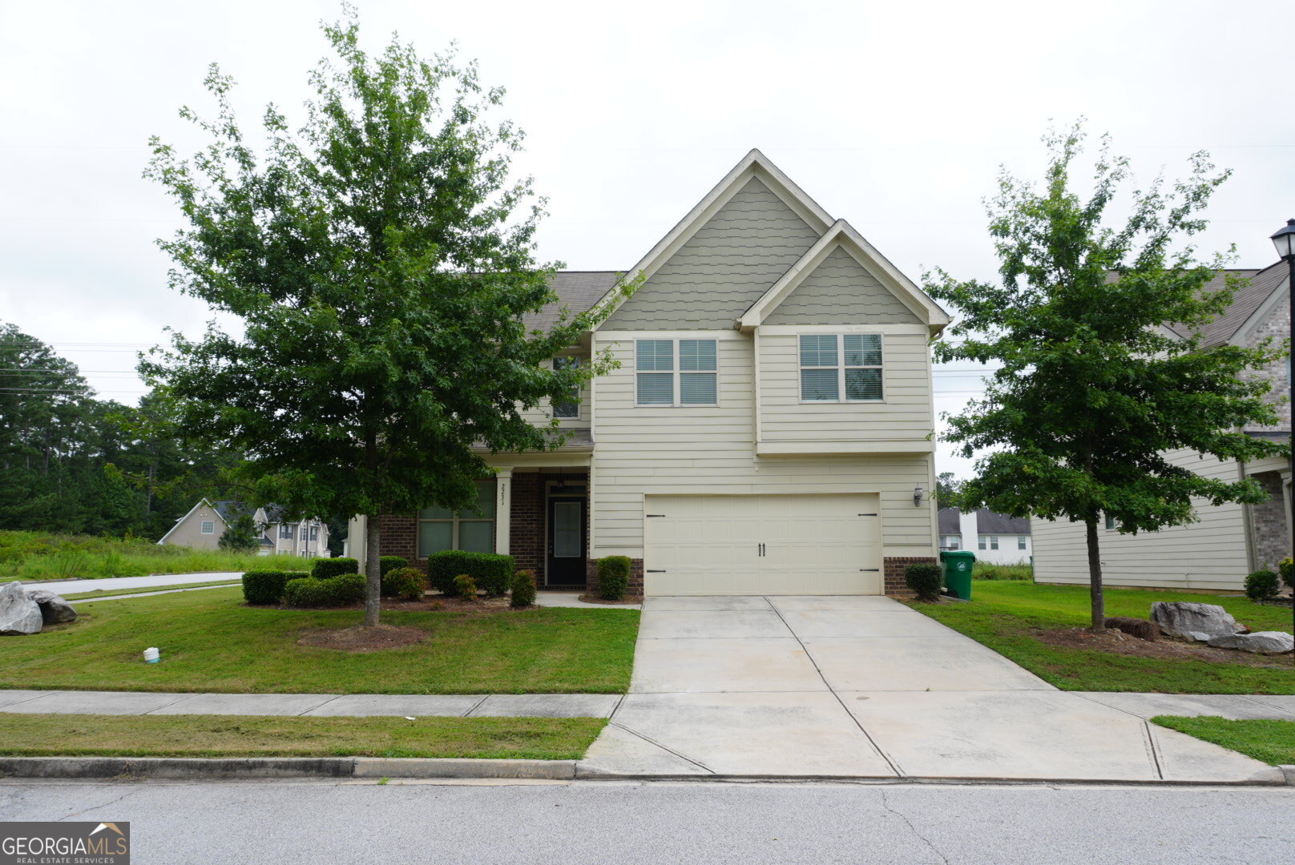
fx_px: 972
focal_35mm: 27
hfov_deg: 67.3
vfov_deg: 48.0
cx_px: 648
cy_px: 432
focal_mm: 18
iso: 100
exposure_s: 1/100
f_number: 7.1
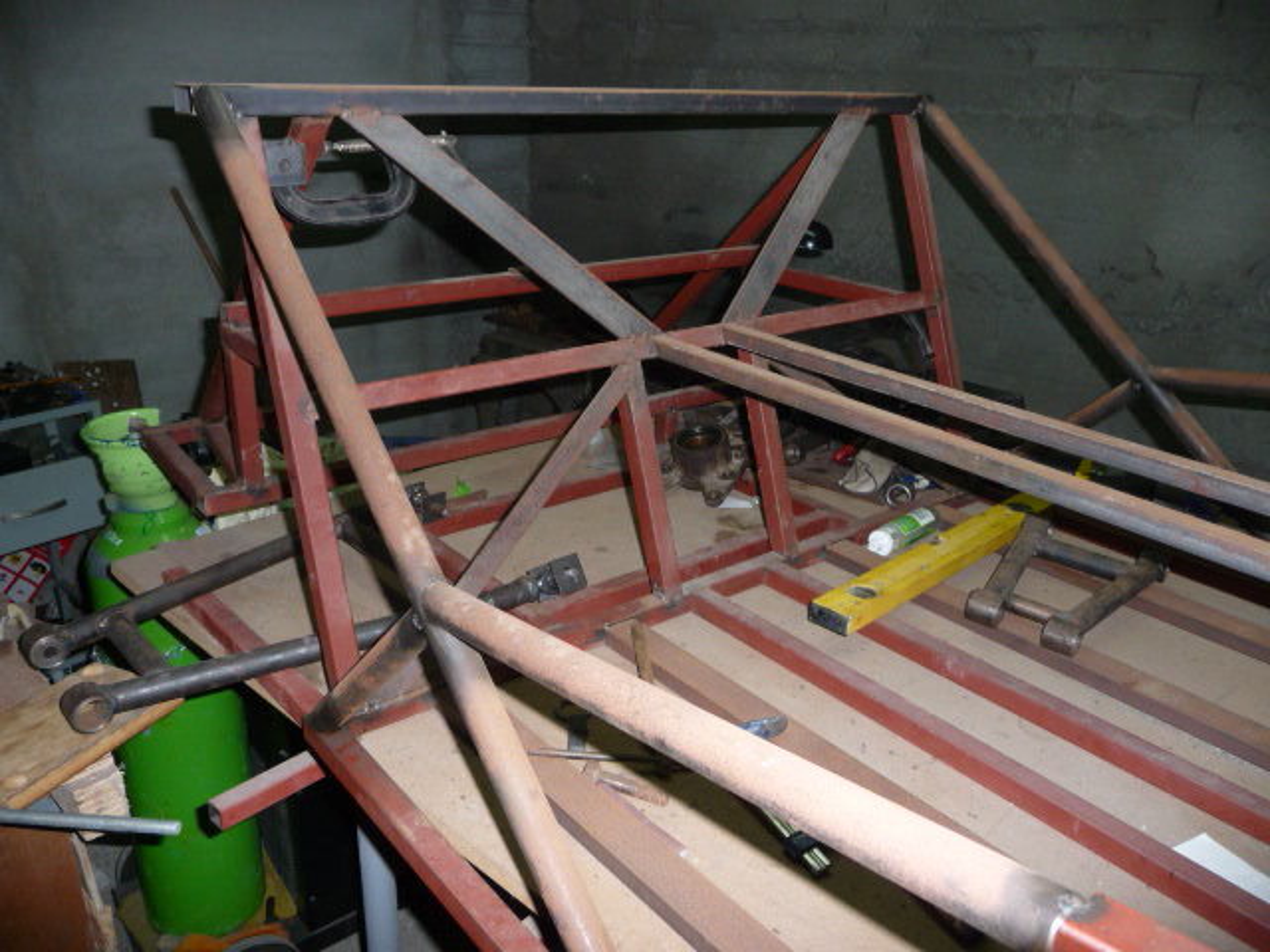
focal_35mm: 28
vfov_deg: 49.7
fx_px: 1027
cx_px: 635
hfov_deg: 63.4
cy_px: 476
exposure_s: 1/30
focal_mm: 4.7
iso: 125
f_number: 3.3
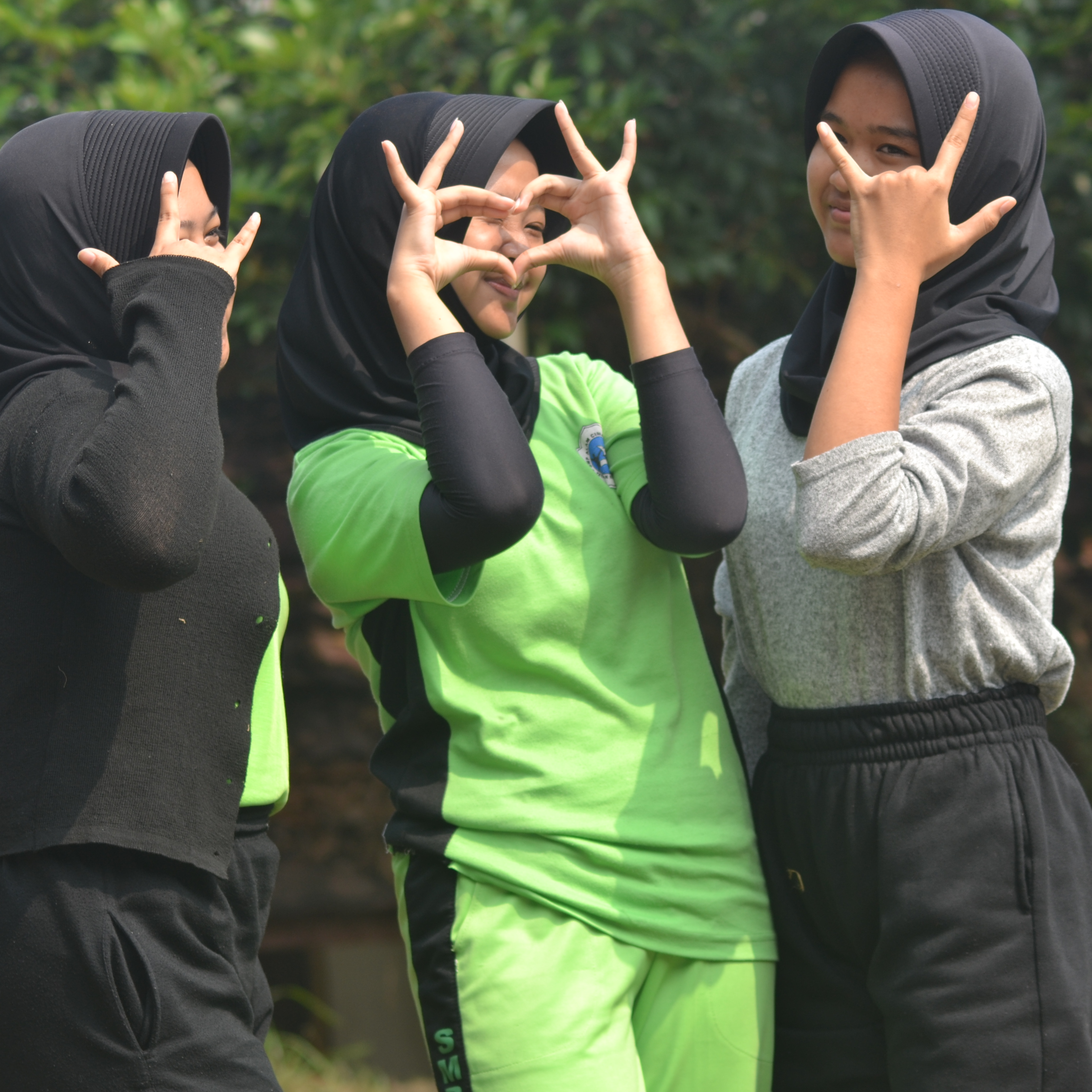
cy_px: 544
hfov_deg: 9.1
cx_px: 540
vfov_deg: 9.1
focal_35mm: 192
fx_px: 6853
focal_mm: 100
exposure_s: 1/200
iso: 100
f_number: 6.3
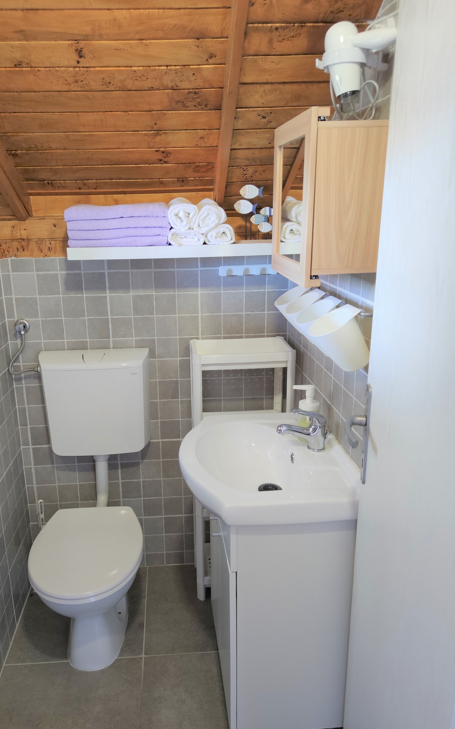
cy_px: 361
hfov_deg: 47.5
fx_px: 516
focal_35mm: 26
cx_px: 203
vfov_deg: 70.4
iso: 566
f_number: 1.69
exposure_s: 1/50
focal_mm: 6.74
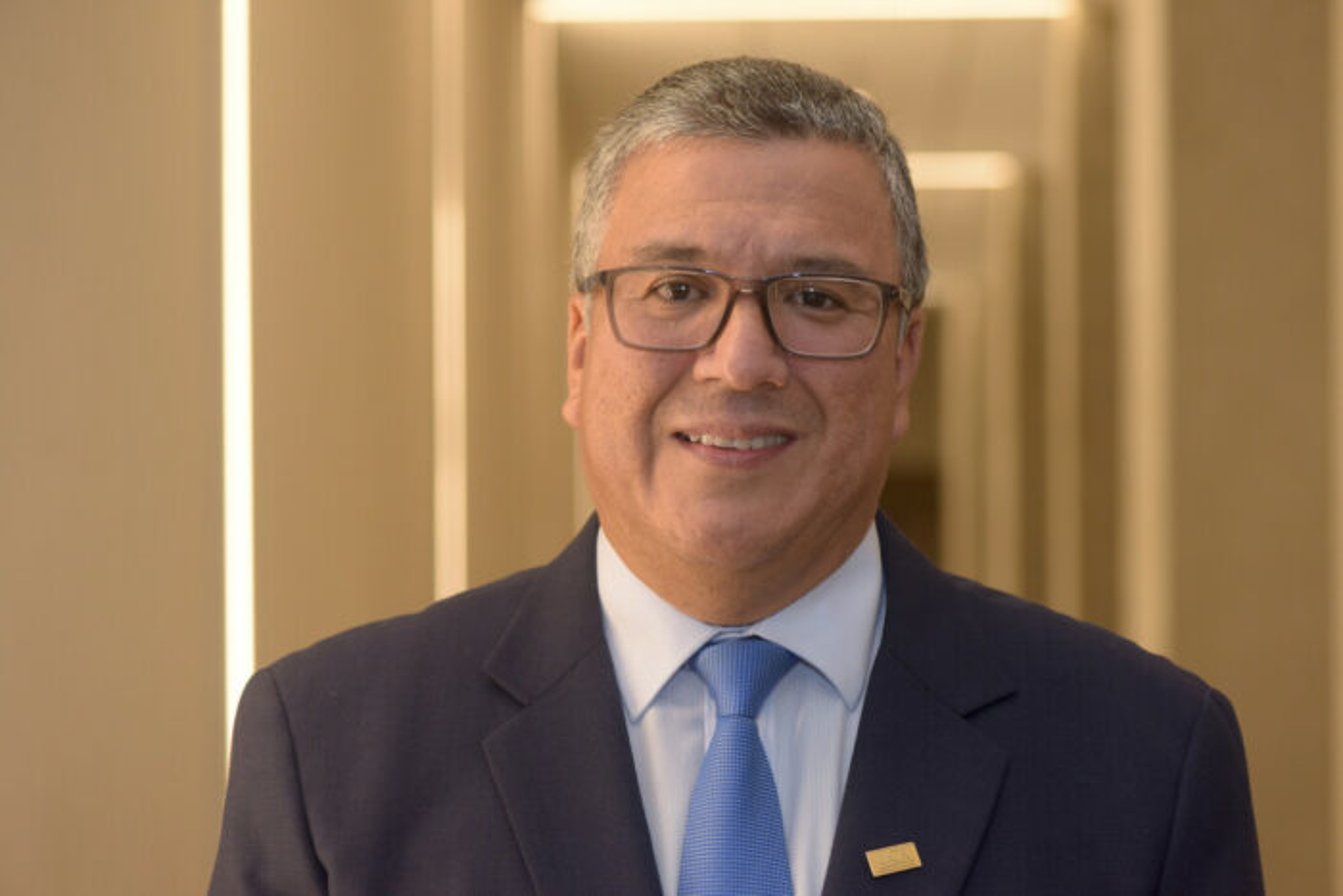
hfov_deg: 19.5
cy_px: 448
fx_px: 3918
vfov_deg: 13.0
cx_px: 672
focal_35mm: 105
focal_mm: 105
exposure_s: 1/100
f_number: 5.6
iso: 1000
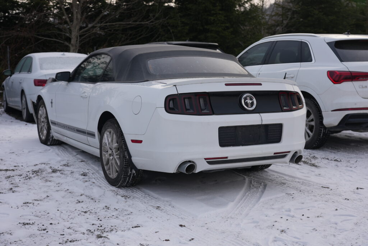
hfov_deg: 38.2
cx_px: 184
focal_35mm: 52
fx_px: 532
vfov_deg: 26.0
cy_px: 123
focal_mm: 52
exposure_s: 1/160
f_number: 4
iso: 125
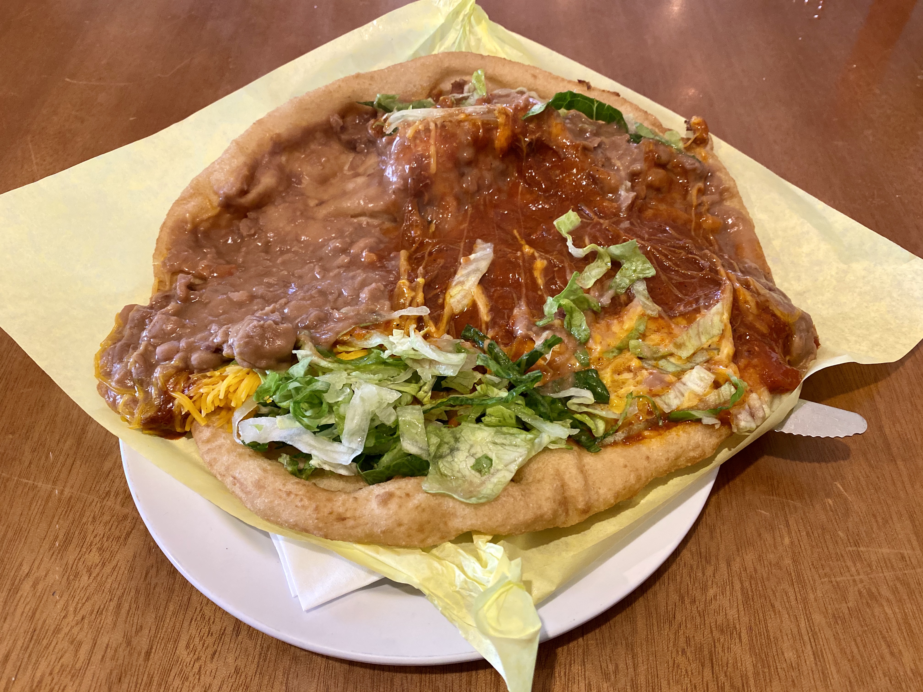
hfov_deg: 67.3
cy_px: 346
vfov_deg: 53.1
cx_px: 462
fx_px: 693
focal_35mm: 26
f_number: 1.8
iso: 320
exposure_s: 1/60
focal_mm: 4.25
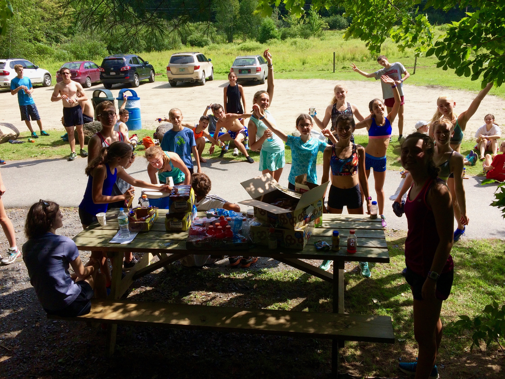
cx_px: 252
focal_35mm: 29
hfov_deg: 61.7
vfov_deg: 48.2
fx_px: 423
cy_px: 190
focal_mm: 4.15
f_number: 2.2
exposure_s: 1/1282
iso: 32
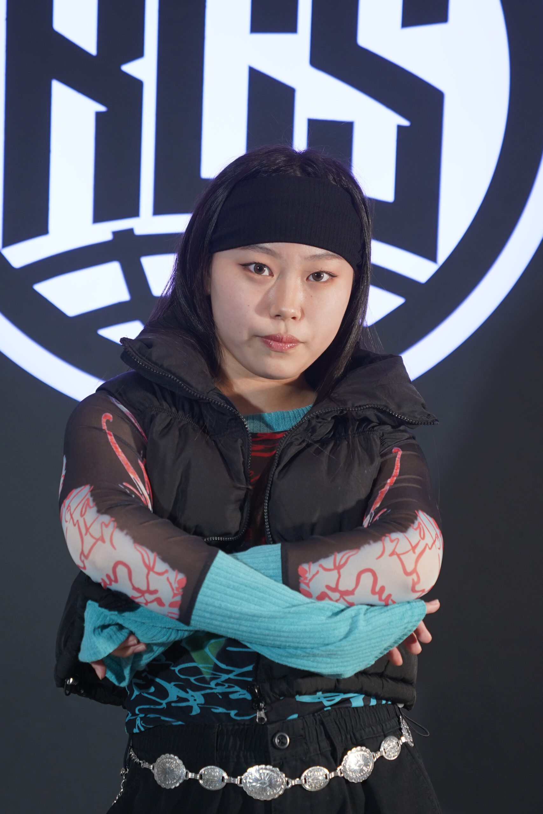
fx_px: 1742
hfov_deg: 17.7
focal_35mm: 77
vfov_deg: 26.3
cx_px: 272
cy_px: 407
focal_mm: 77
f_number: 4
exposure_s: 1/160
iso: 500
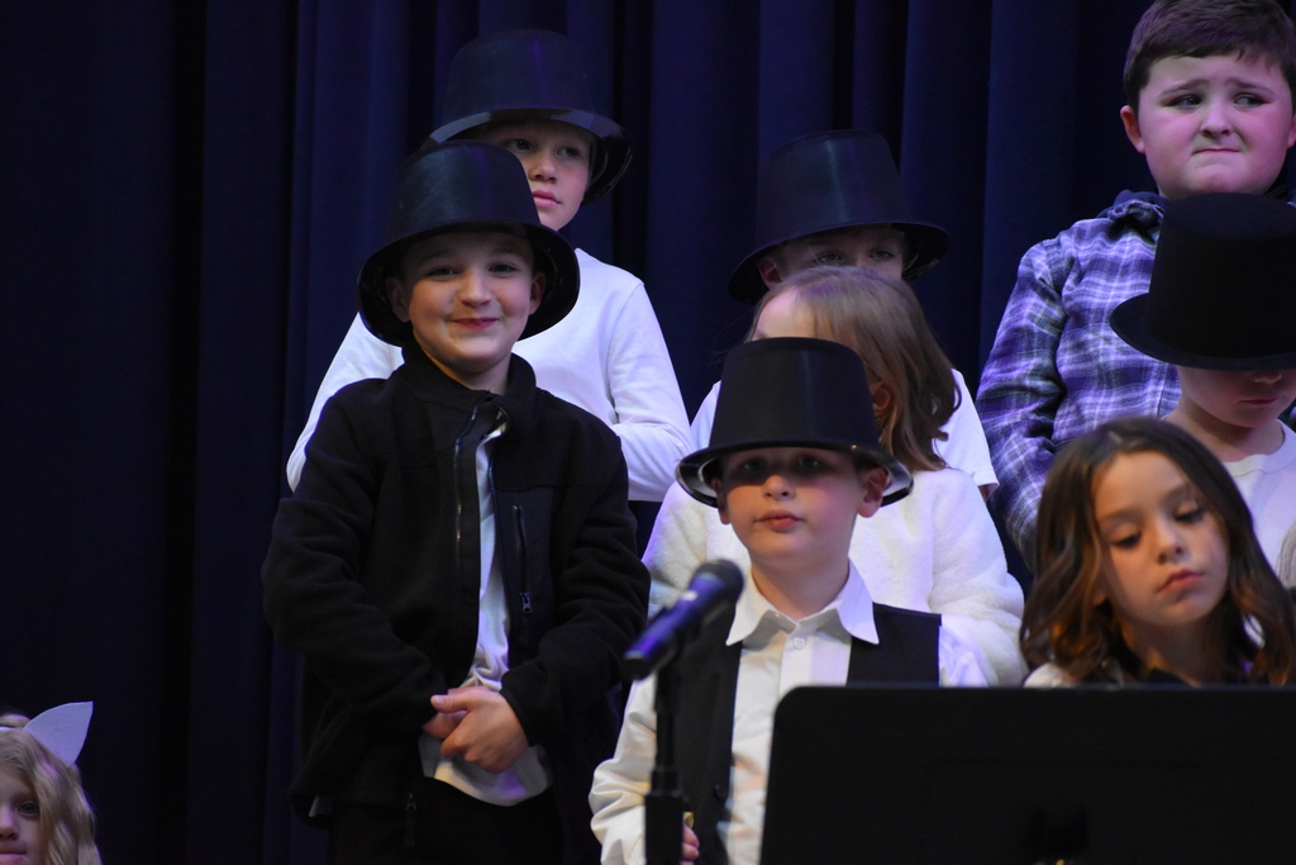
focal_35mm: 315
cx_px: 648
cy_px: 432
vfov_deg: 4.4
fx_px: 11341
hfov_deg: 6.5
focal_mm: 210
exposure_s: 1/200
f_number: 5.6
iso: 3200
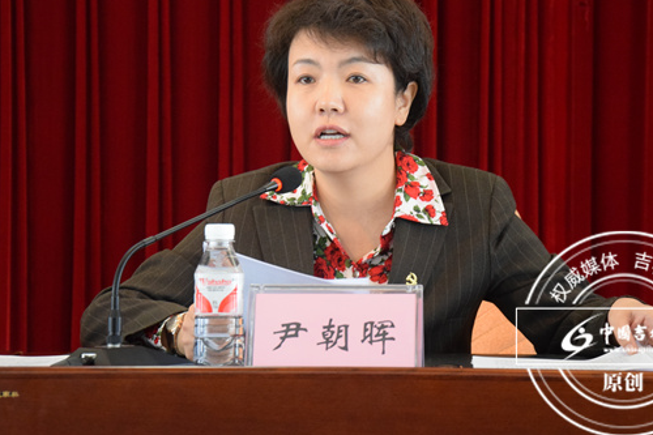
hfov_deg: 16.3
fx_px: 2285
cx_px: 346
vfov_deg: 10.9
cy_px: 179
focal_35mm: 126
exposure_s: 1/60
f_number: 5.3
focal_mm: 70
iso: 3200
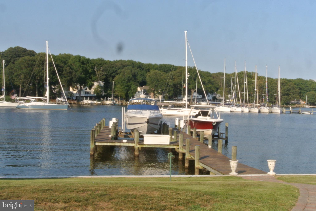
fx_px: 431
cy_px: 106
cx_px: 158
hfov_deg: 40.3
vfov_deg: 27.6
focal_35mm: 49
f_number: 4.5
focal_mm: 18.2
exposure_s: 1/60
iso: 400
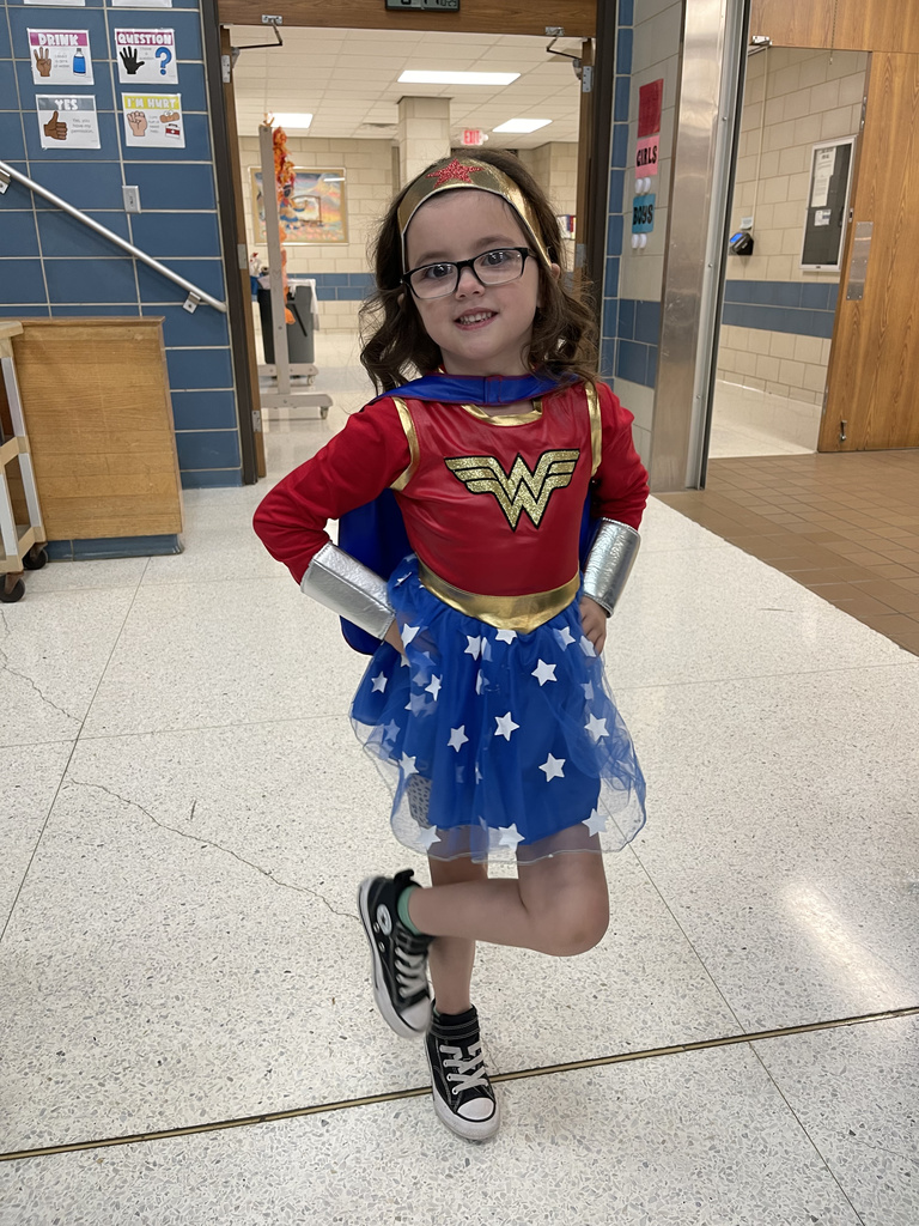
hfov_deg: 54.9
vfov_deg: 69.4
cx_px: 460
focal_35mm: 25
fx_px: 885
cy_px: 613
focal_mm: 5.1
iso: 100
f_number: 1.6
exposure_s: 1/60
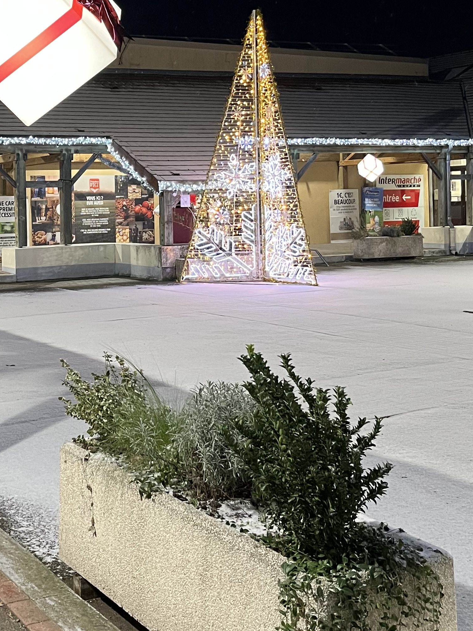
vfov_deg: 36.3
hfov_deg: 27.7
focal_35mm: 52
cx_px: 126
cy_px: 195
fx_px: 947
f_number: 1.6
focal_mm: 5.1
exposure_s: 1/50
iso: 320
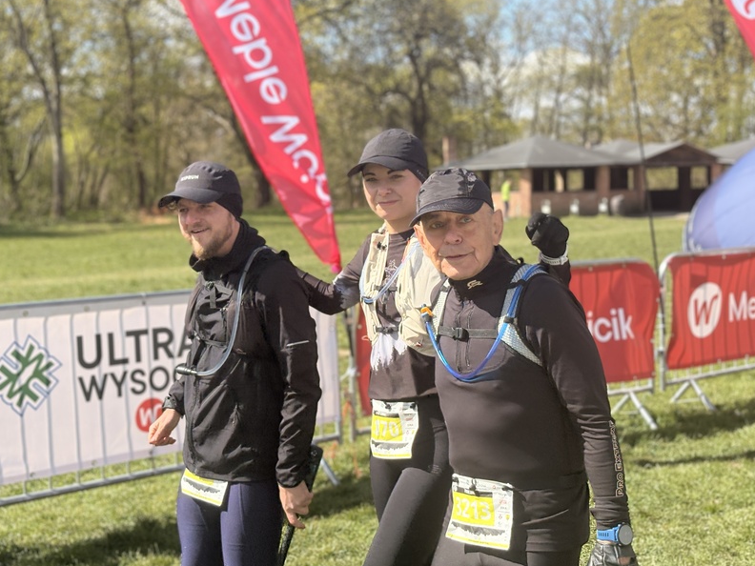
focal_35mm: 56
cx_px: 376
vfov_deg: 26.1
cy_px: 275
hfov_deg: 34.3
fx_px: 1221
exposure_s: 1/2212
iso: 50
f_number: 1.6
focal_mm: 5.96
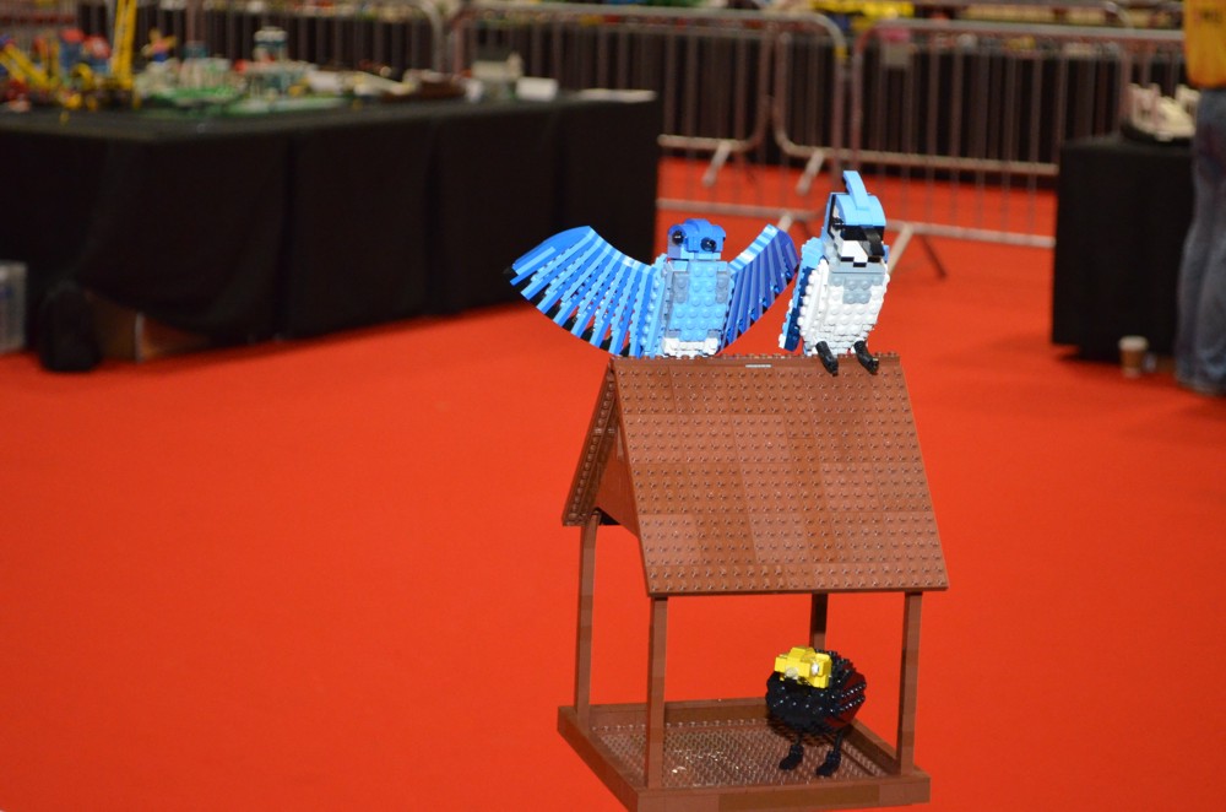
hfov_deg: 24.7
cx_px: 613
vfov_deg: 16.5
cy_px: 406
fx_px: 2803
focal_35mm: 82
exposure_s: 1/60
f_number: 5.6
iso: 3200
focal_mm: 55
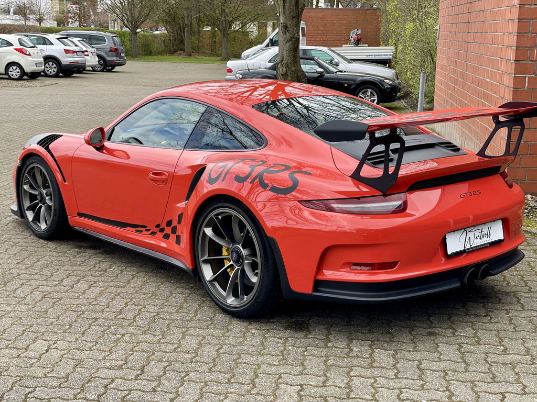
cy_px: 201
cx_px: 268
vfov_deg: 28.0
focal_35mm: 52
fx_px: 807
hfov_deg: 36.8
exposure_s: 1/158
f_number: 2
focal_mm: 6
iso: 25
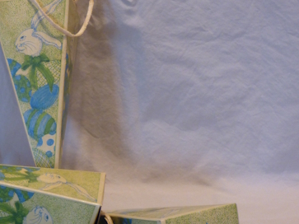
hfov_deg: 10.9
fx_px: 1554
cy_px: 167
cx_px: 49
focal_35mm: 180
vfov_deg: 8.2
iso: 400
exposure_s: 1/6
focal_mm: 17.01
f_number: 4.8
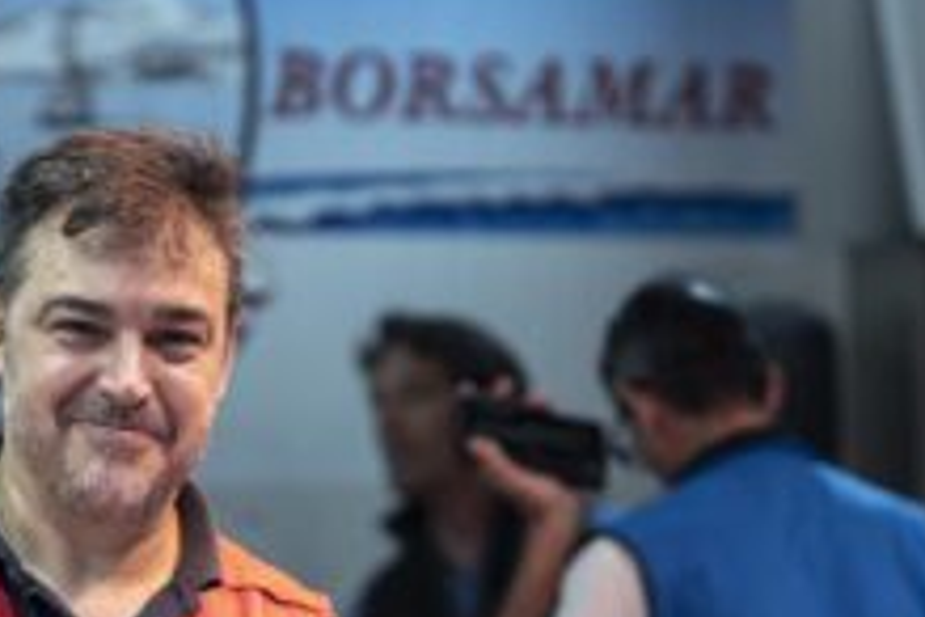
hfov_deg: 8.8
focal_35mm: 233
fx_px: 5986
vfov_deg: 5.9
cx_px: 258
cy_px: 799
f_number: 2.2
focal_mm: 85
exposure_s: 1/250
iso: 250
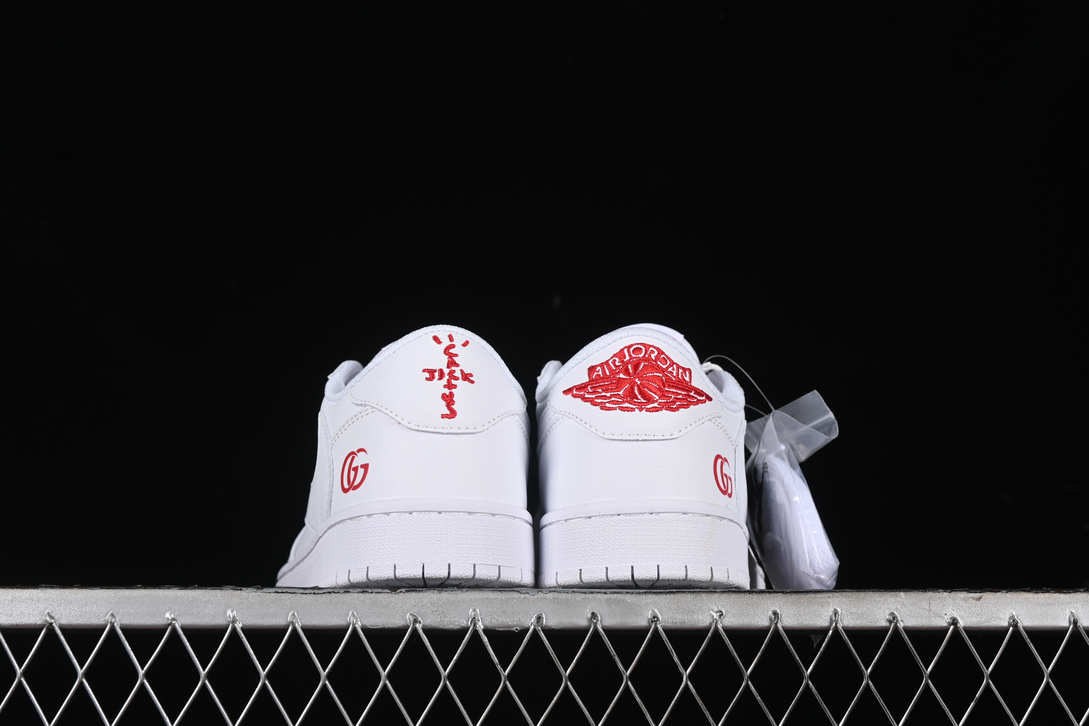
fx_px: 2269
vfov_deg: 18.2
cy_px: 363
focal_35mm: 75
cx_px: 544
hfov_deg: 27.0
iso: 160
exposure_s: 1/125
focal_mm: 50
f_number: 8
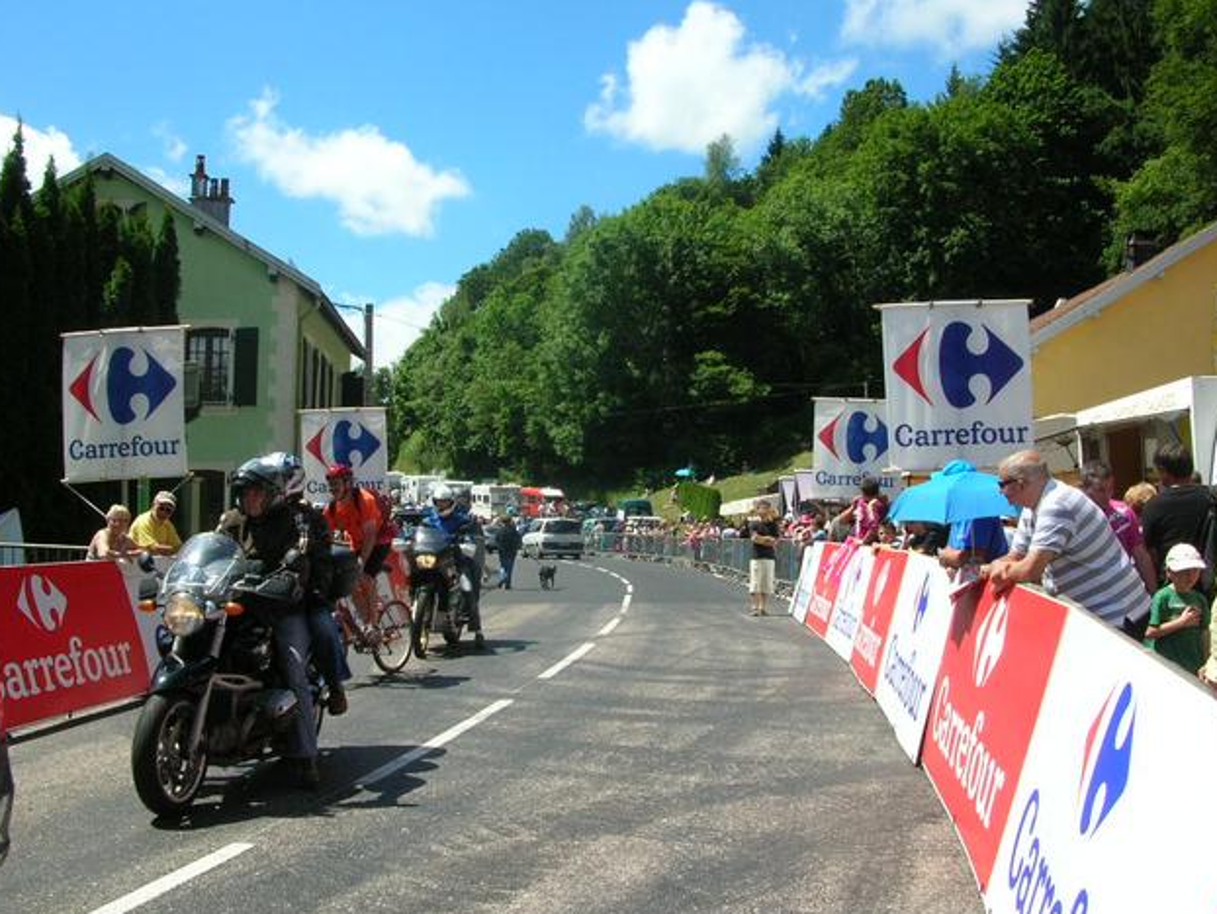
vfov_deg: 39.7
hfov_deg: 51.3
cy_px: 468
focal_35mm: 36
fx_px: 1266
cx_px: 601
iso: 50
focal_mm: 5.8
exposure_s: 1/231
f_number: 5.6
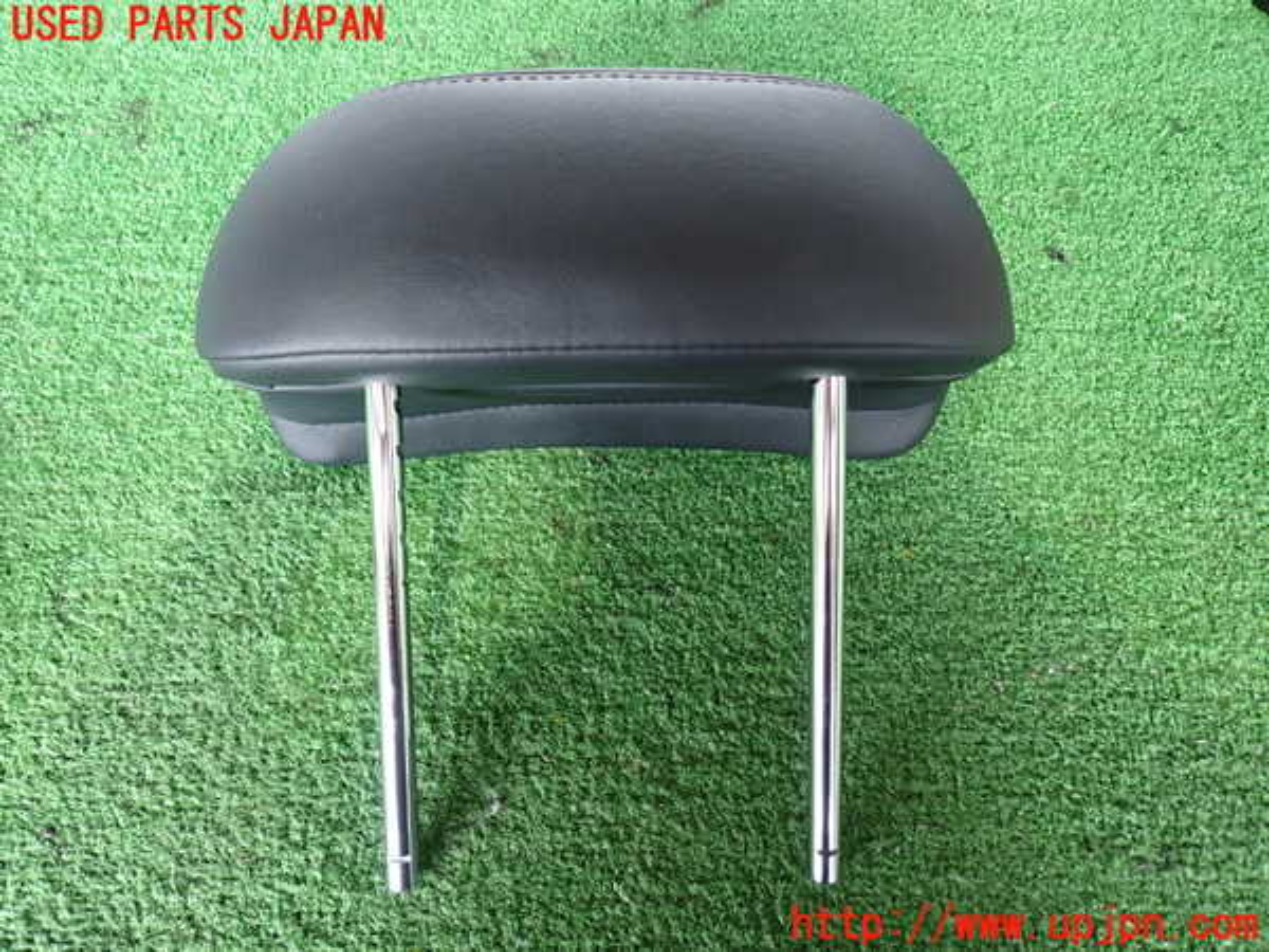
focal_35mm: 25
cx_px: 634
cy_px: 476
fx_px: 916
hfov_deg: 69.4
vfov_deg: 54.9
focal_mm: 4.5
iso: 320
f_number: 2
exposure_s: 1/30
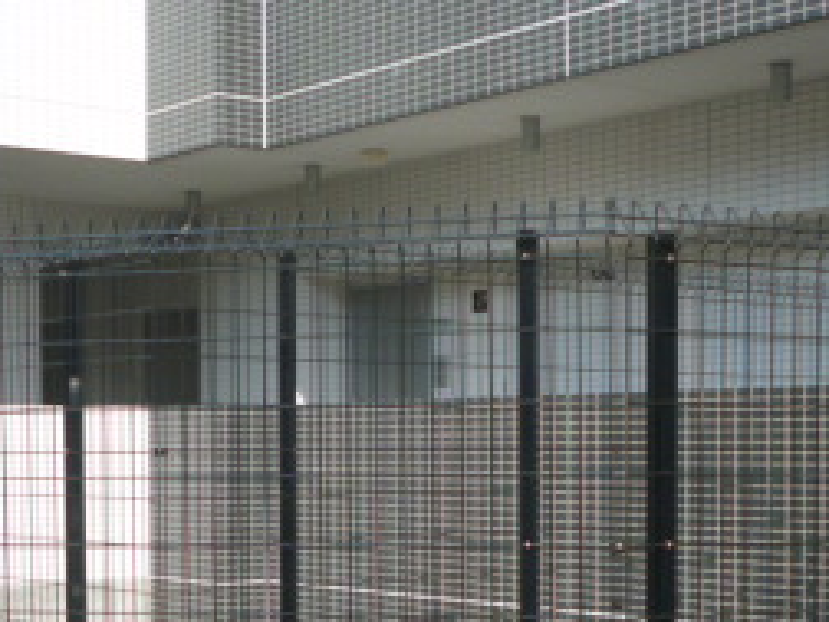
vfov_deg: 20.5
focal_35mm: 71
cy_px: 497
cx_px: 388
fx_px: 1700
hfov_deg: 27.4
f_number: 3.1
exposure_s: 1/500
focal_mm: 5
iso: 100
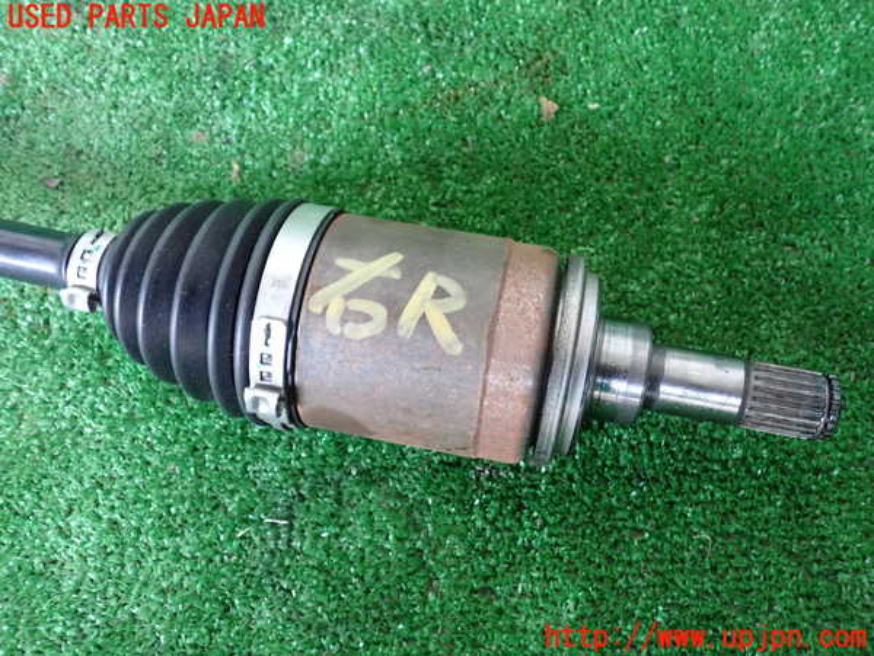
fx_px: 757
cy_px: 328
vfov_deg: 46.8
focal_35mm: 30
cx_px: 437
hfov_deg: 60.0
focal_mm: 5.4
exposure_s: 1/50
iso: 800
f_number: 2.3
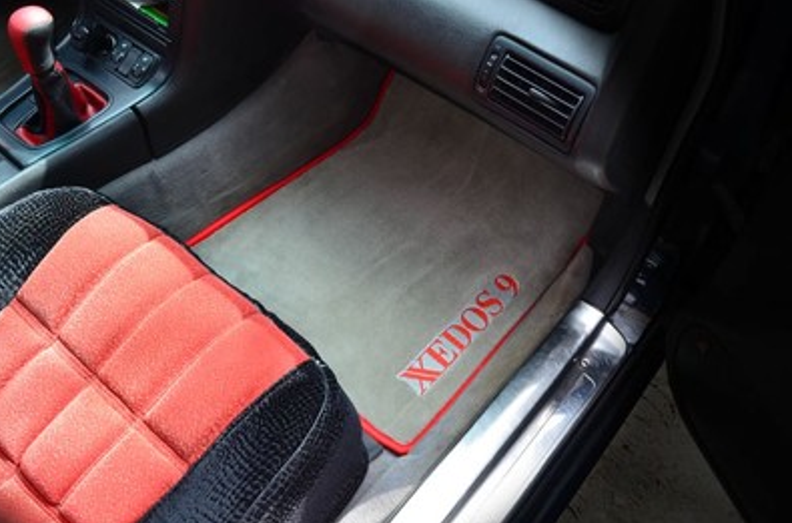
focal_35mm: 34
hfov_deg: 56.6
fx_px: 736
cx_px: 411
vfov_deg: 39.1
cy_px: 275
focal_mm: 21
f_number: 9
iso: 400
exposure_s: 1/40
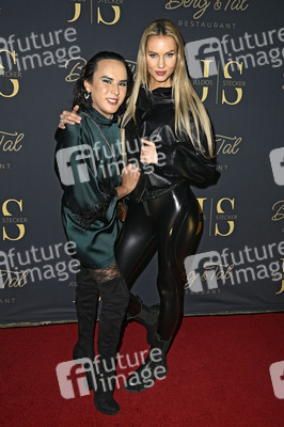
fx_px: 415
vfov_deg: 54.5
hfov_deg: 37.8
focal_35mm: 35
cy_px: 214
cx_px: 142
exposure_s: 1/250
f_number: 5.6
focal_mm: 35
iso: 500
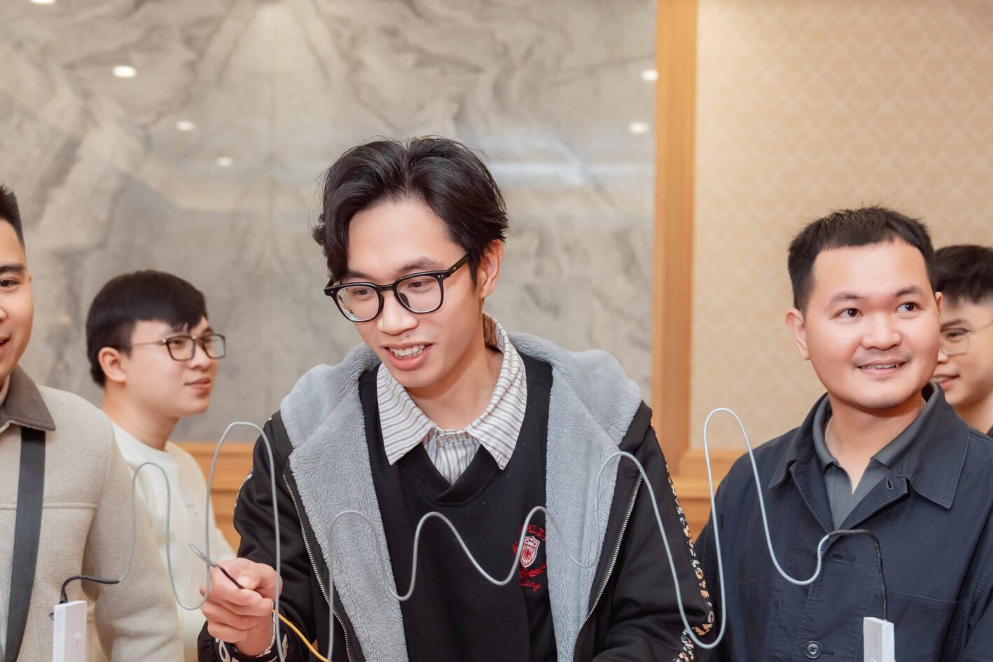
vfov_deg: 20.7
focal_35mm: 65
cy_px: 499
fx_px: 1793
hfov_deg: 31.0
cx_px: 504
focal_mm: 36
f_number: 3.5
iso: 1250
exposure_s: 1/160
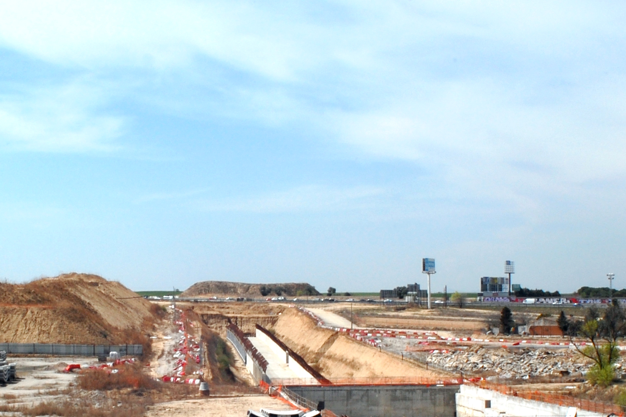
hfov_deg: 24.5
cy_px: 311
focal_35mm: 82
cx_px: 164
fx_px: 1426
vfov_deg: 16.6
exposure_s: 1/100
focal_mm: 28
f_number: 18
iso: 200
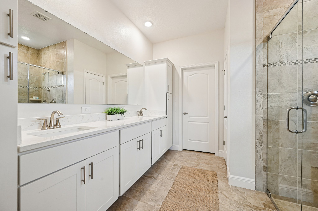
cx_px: 159
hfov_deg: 104.3
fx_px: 124
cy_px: 106
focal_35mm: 14
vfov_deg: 81.1
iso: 800
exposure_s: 1/60
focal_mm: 14
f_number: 8
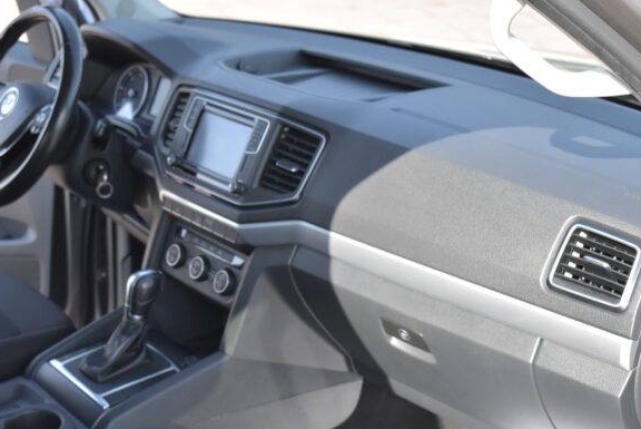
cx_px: 254
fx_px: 1140
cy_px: 267
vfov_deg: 21.2
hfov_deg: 31.3
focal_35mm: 64
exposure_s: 1/1250
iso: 1600
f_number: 4.5
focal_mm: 32
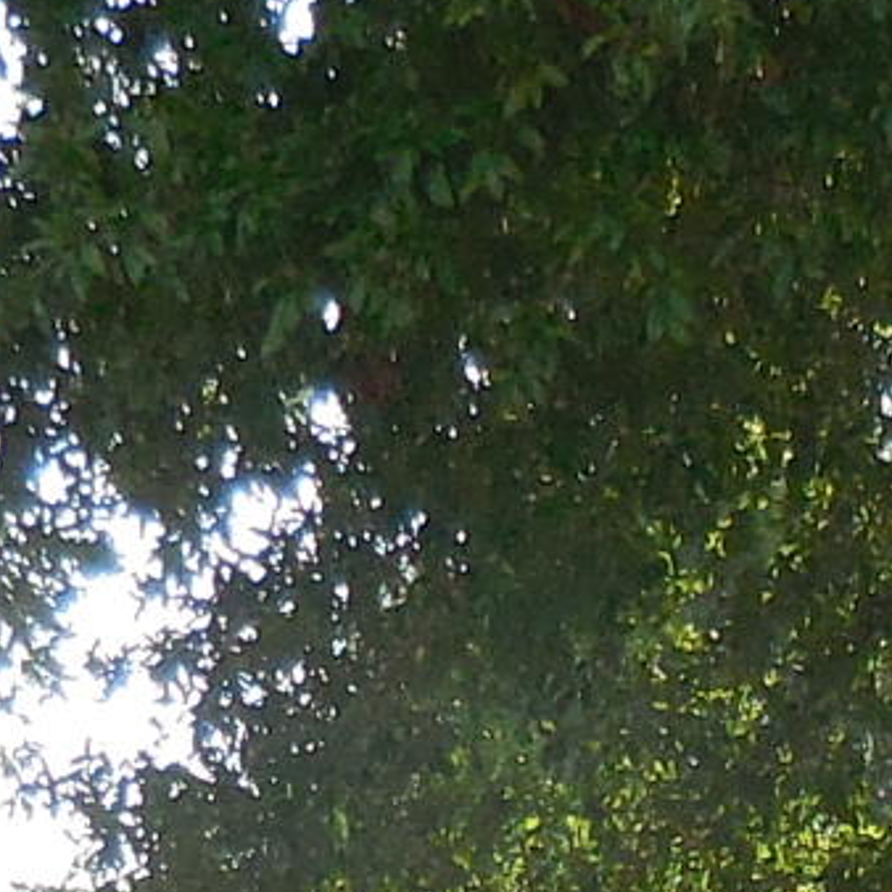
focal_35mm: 196
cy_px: 1346
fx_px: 5714
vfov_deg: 8.7
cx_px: 715
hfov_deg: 8.9
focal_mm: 4.5
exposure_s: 1/400
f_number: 3.3
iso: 125
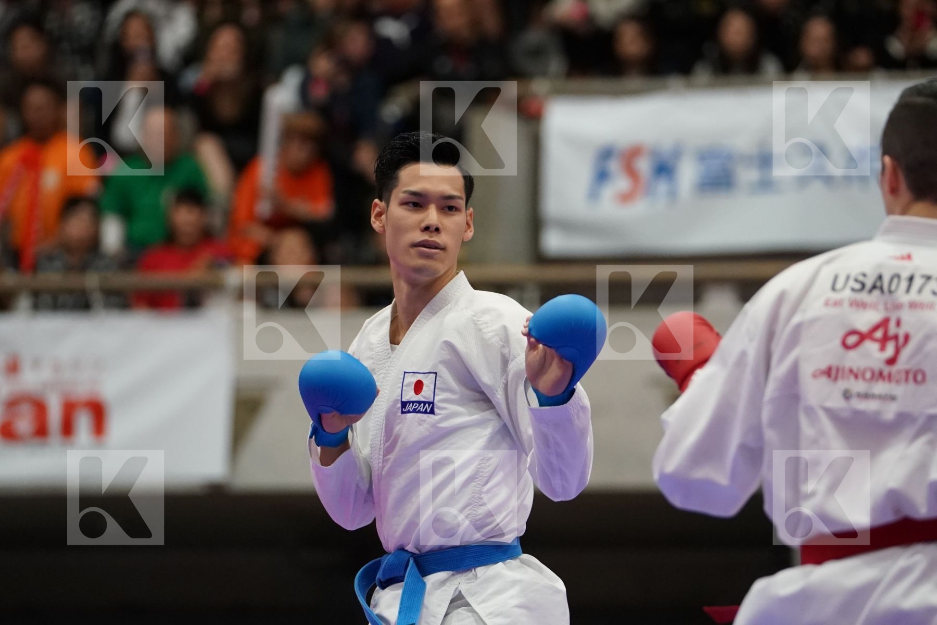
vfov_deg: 5.6
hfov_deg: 8.3
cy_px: 312
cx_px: 468
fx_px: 6428
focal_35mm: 247
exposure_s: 1/1000
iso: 3200
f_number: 2.8
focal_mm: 165
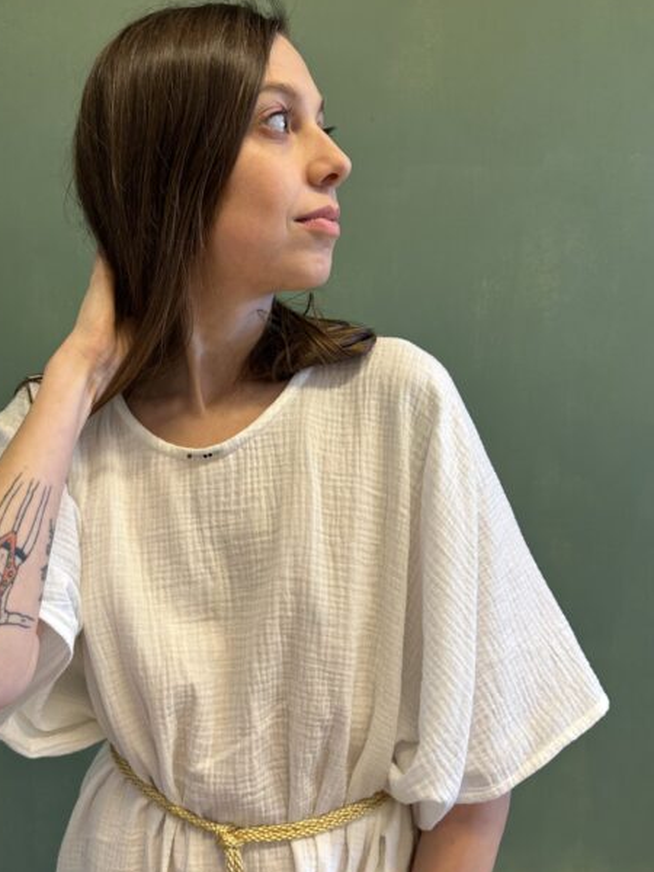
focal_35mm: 32
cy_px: 496
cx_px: 253
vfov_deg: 56.6
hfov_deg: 43.9
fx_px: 806
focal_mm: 6.86
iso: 125
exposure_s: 1/100
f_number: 1.78
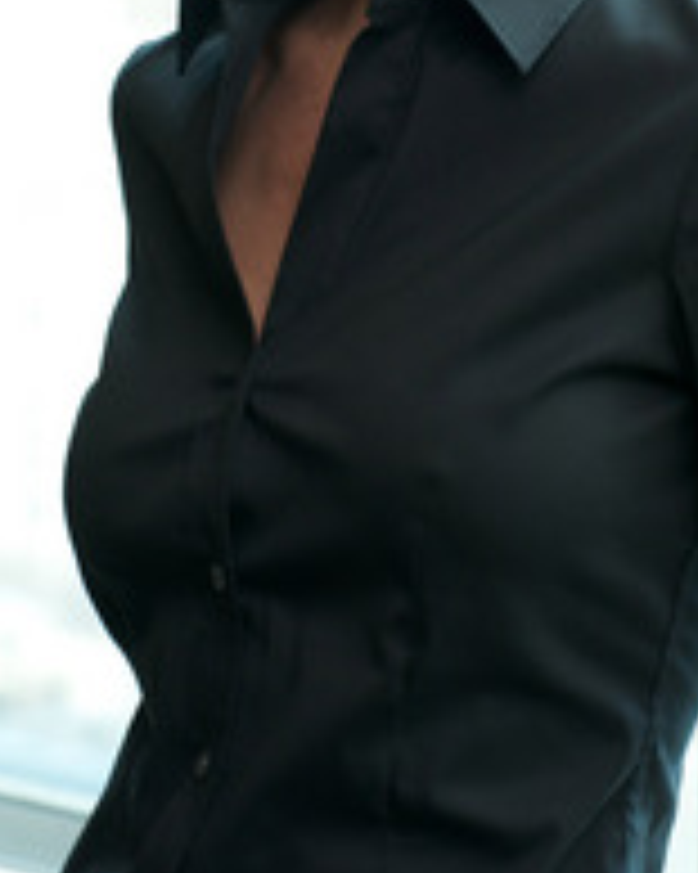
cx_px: 444
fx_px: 4988
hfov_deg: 8.0
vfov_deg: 10.0
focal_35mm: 193
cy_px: 81
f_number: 8
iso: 500
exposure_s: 1/60
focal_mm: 100
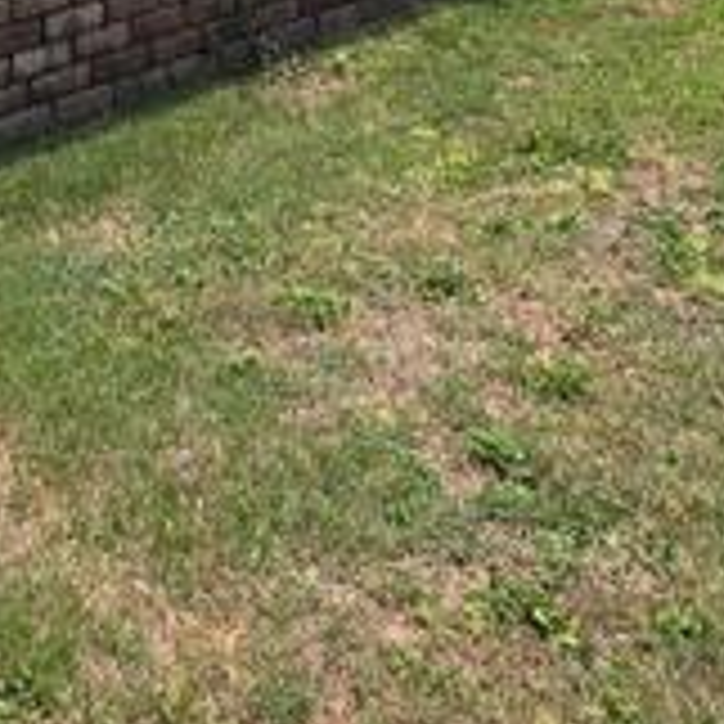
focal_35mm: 57
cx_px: 31
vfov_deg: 21.8
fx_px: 1349
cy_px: -504
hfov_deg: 28.5
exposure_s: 1/968
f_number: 1.9
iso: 20
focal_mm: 2.2
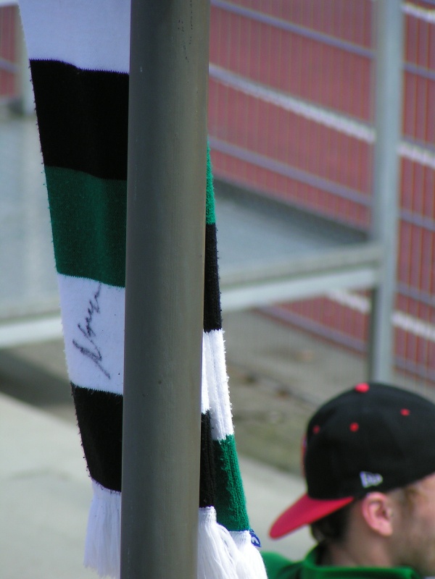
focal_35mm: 340
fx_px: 5697
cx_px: 218
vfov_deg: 5.8
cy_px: 290
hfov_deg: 4.4
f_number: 3.5
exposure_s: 1/400
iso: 50
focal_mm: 52
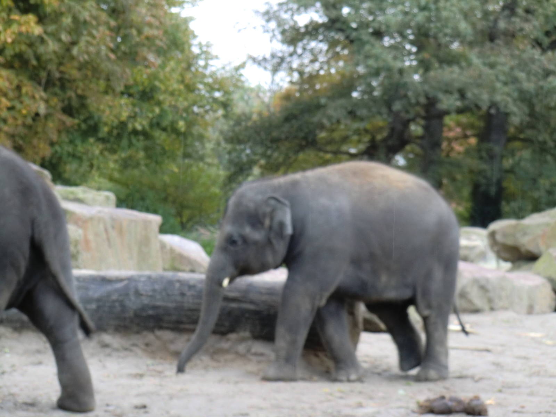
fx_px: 1976
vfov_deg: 12.0
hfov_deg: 16.0
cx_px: 278
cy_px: 208
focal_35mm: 123
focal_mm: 22
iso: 250
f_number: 5.2
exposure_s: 1/60
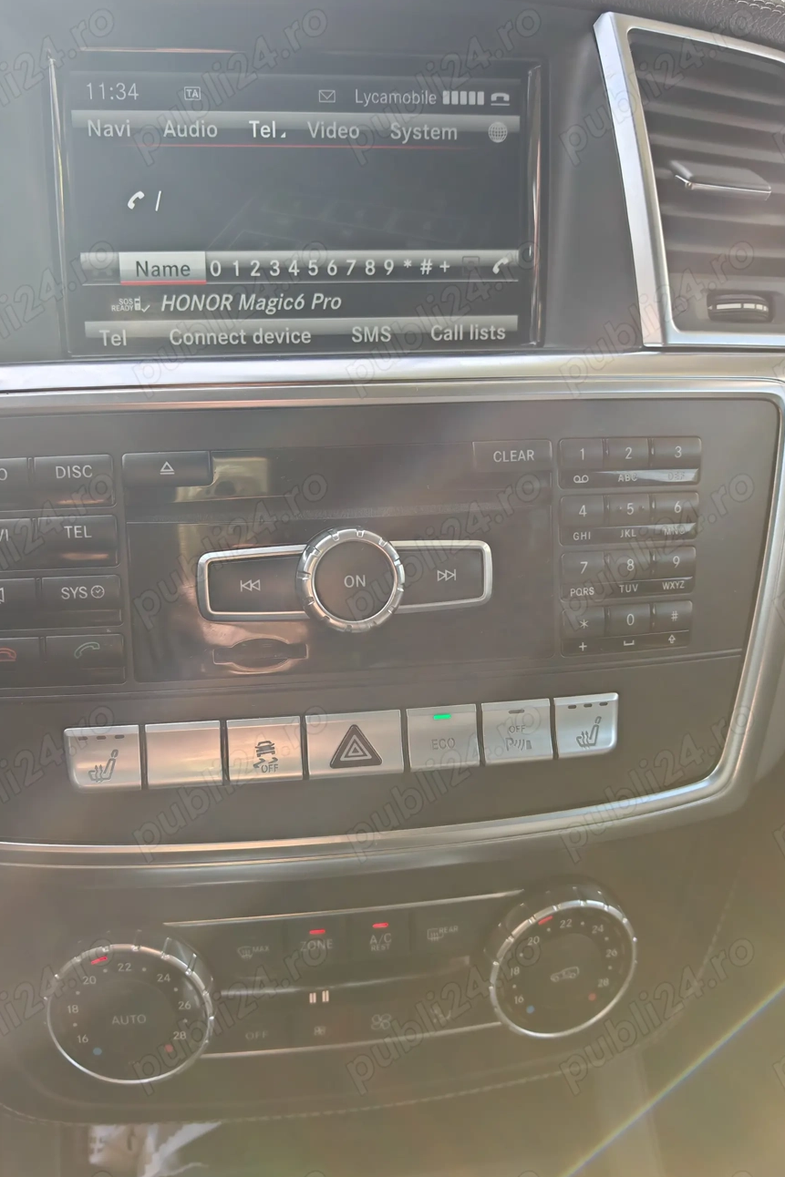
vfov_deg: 63.7
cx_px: 336
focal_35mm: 29
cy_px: 596
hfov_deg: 44.8
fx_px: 949
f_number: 2
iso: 50
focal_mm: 6.83
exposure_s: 1/150
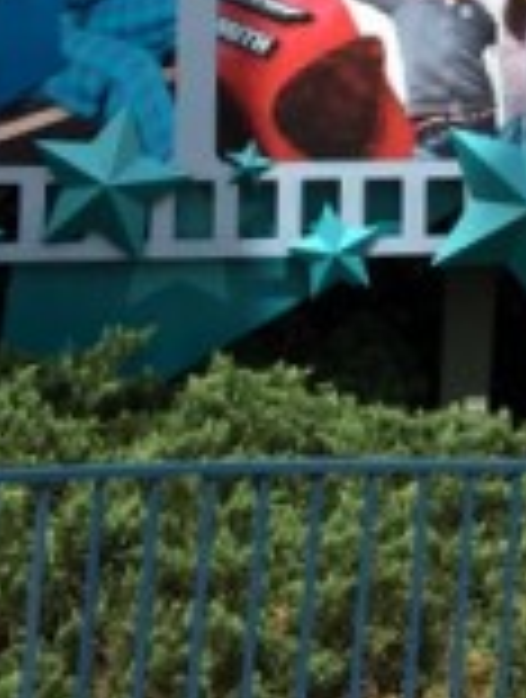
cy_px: -158
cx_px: 598
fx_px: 2260
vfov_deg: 16.7
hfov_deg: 13.0
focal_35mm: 112
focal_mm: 4.15
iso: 25
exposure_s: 1/2024
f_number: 2.2
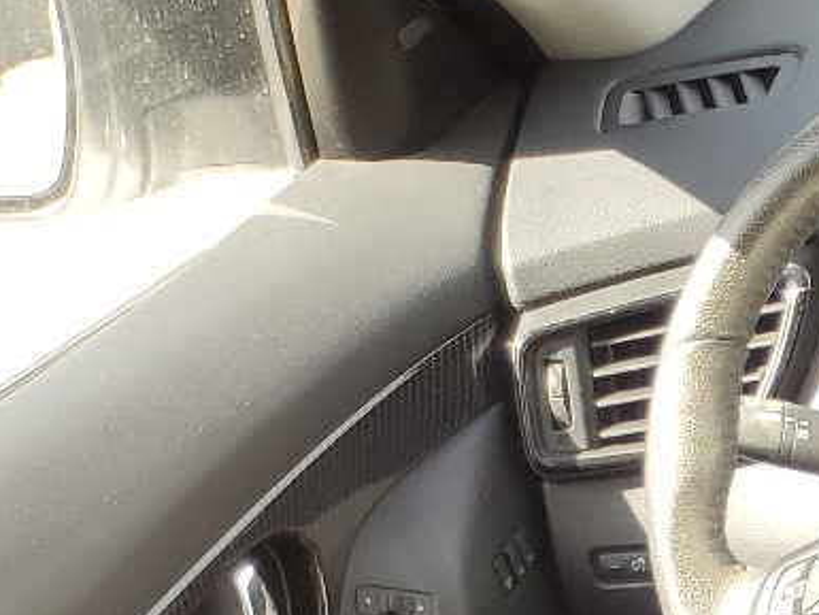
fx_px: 2556
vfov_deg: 12.2
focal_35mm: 108
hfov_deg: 14.9
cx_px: 1632
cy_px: 1202
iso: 50
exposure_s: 1/196
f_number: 1.5
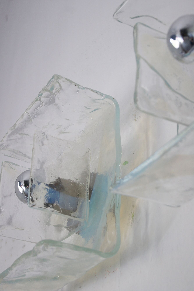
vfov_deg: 24.6
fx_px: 667
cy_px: 146
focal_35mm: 82
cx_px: 97
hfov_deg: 16.6
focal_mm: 55
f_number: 5.6
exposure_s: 1/80
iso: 400
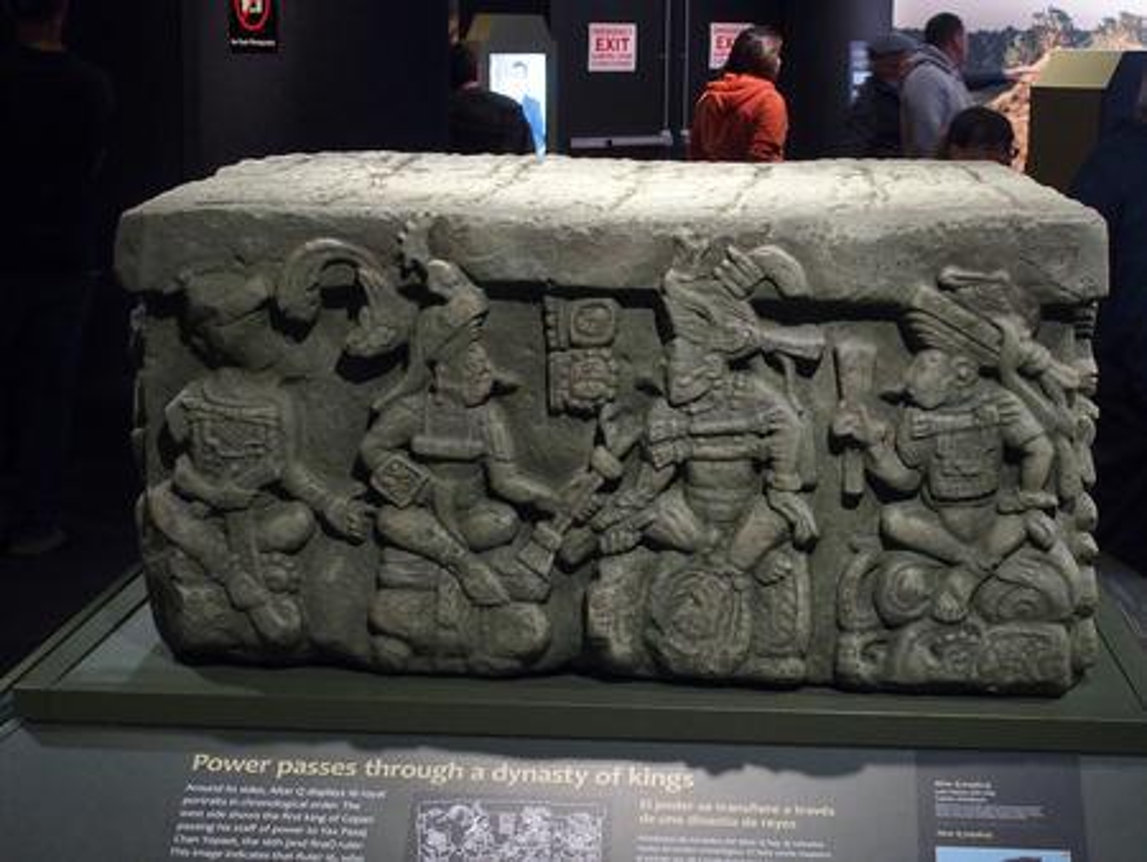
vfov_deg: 23.7
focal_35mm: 62
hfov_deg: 31.2
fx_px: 2055
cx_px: 574
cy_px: 431
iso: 1000
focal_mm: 13.2
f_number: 2.8
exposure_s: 1/15
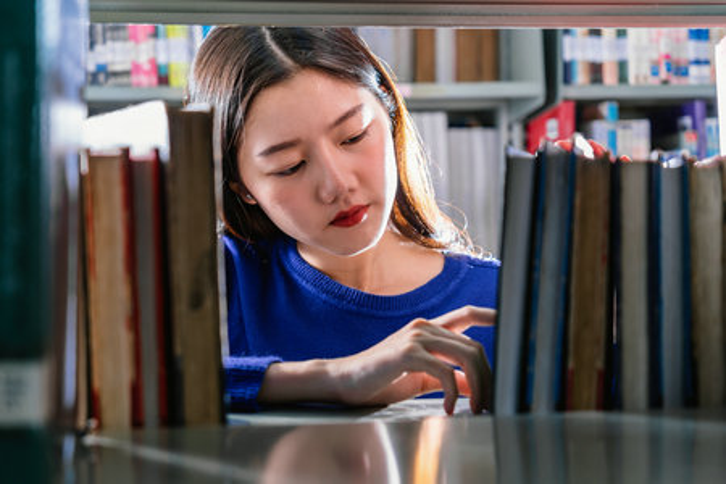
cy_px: 242
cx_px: 363
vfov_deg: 21.2
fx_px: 1291
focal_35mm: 64
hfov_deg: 31.4
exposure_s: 1/100
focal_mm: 64
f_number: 4
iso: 200
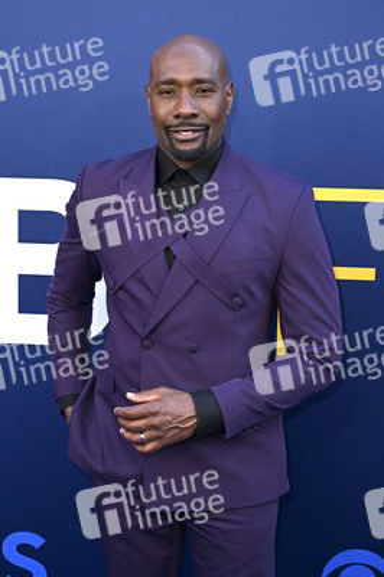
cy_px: 288
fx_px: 914
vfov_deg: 35.1
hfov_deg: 23.7
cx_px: 192
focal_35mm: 57
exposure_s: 1/200
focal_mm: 57
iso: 400
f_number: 5.6
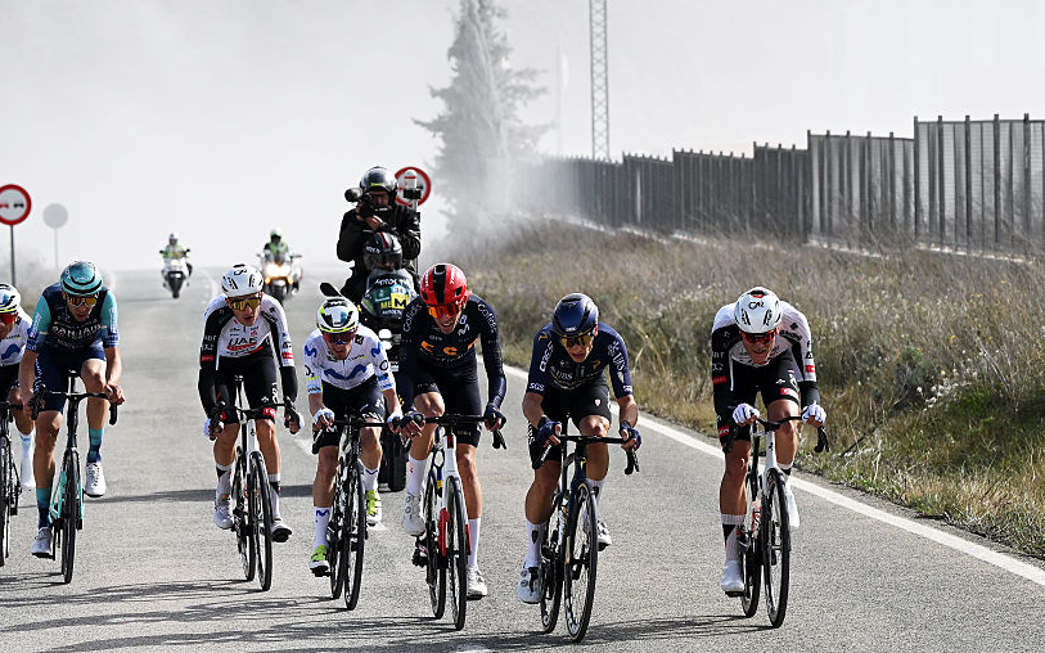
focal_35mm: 240
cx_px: 396
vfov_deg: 5.5
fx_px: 6835
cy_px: 269
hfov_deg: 8.7
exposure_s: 1/2000
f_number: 5.6
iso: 400
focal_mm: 125
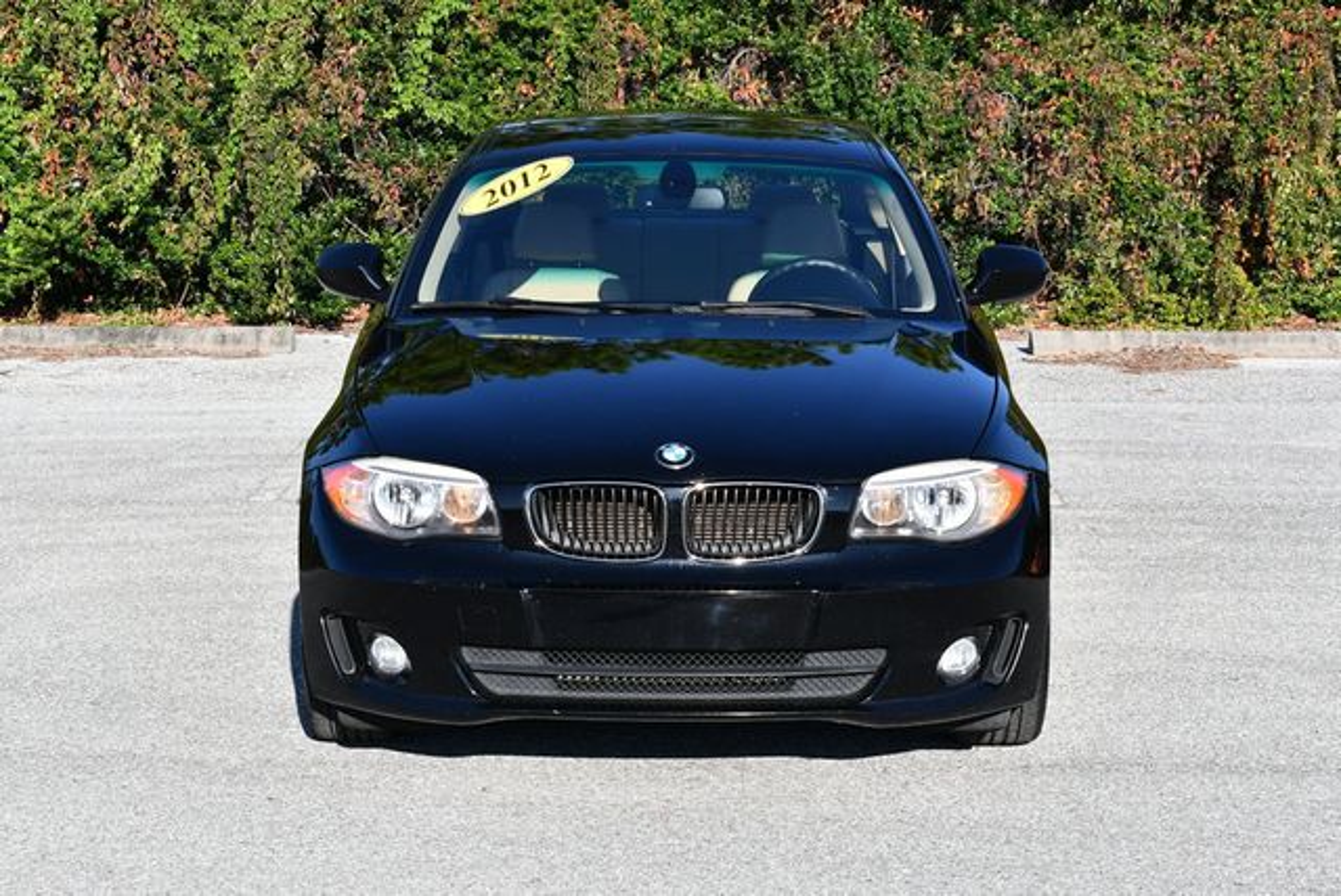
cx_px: 670
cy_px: 448
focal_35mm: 80
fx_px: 2983
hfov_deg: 25.3
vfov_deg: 17.1
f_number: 8
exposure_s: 1/250
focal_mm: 40
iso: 125
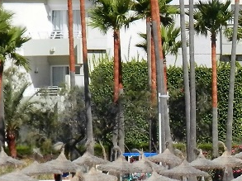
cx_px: 258
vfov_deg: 1.8
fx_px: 5837
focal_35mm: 836
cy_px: 114
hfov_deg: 2.4
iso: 80
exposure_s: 1/320
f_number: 5.9
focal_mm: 36.5
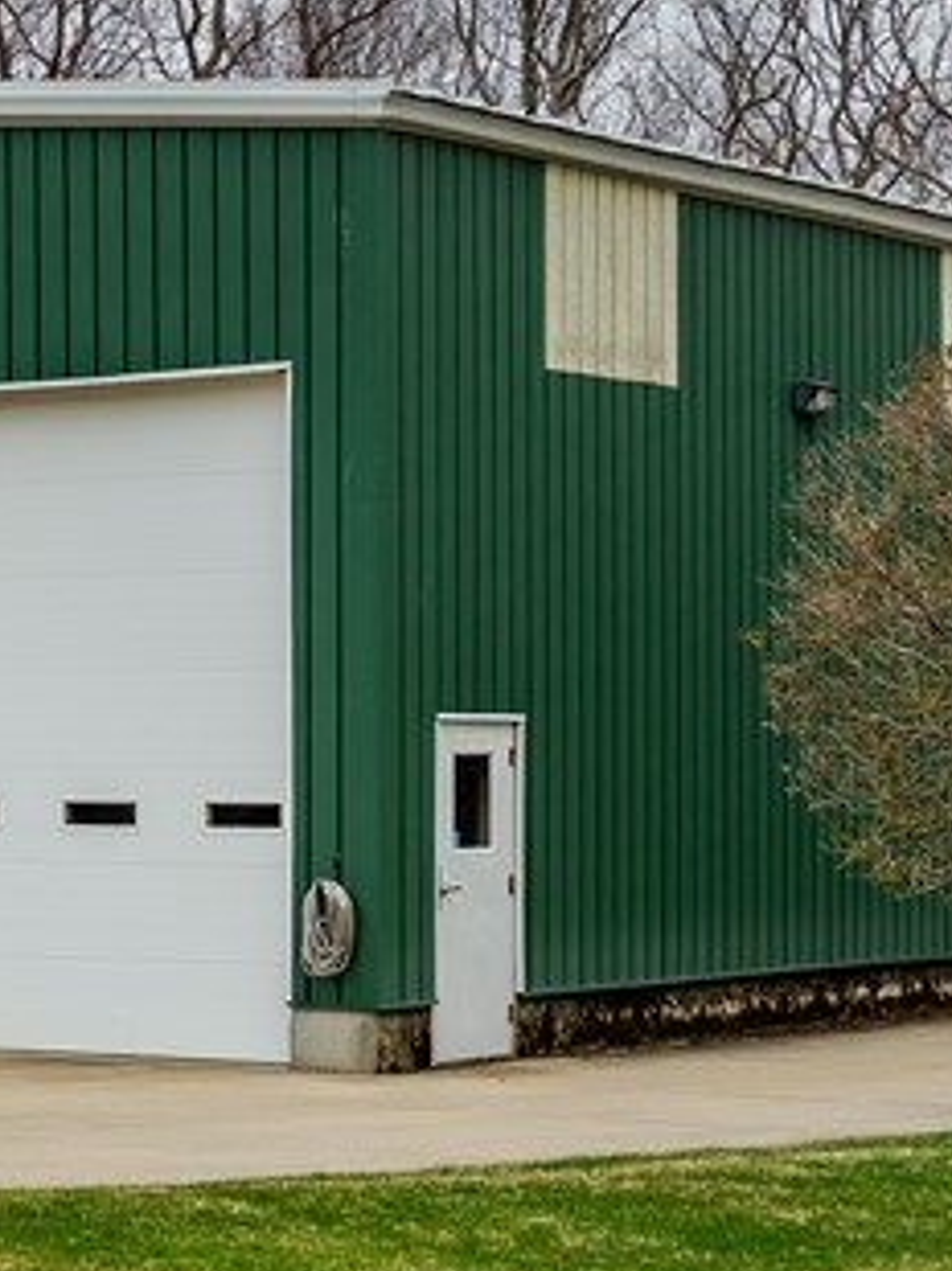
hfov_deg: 12.4
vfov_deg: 16.7
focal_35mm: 118
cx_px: -25
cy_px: 623
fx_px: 4333
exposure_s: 1/160
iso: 100
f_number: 7.1
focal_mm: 35
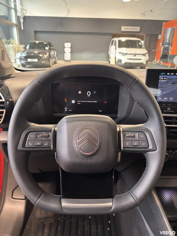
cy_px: 118
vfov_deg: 67.3
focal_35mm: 26
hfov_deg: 53.1
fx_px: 177
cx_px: 88
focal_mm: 5.96
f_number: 1.6
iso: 250
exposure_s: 1/50
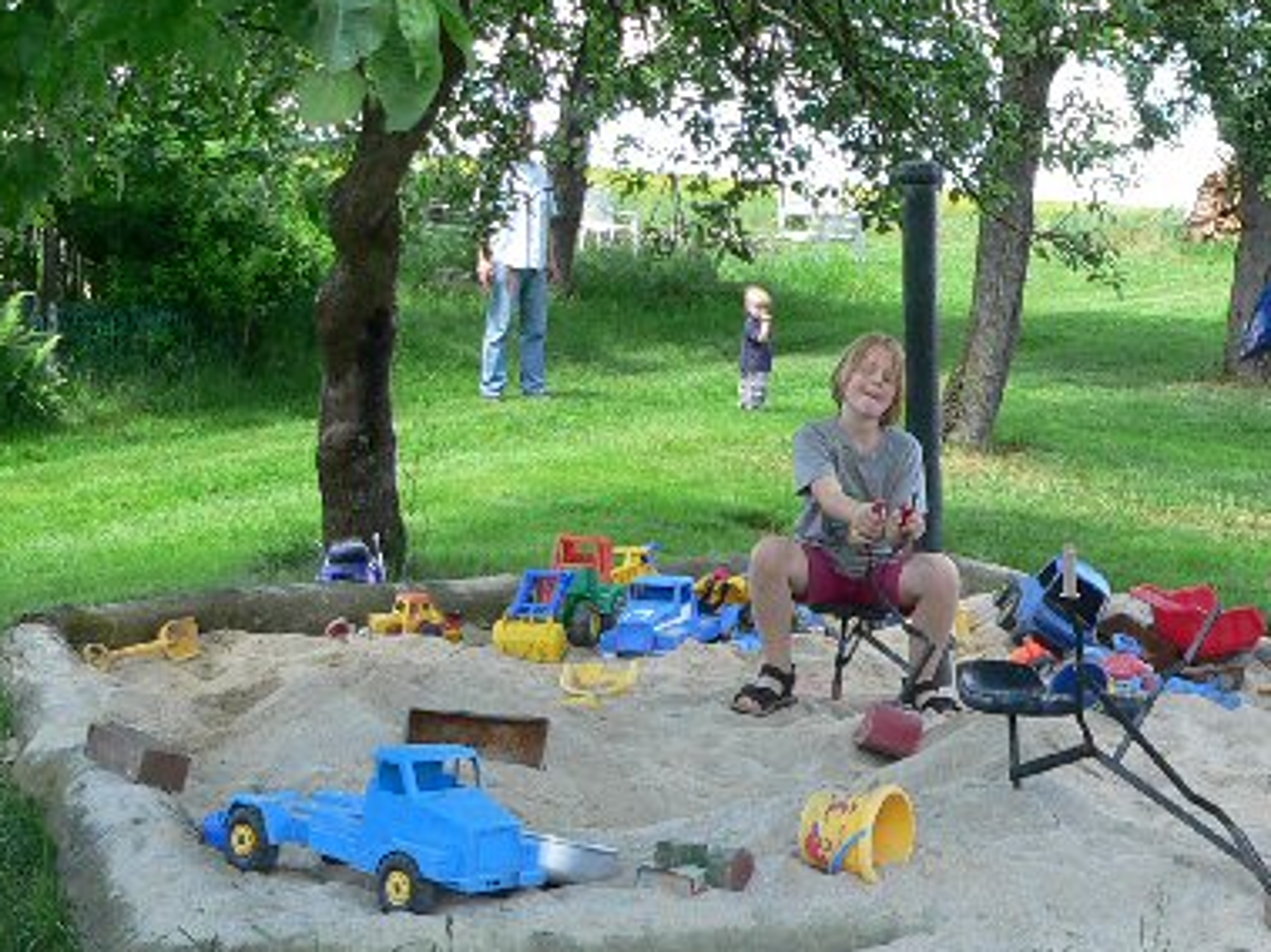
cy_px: 442
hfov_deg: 25.6
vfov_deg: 20.2
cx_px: 1224
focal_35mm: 73
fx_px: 2680
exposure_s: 1/100
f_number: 3.3
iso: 80
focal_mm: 6
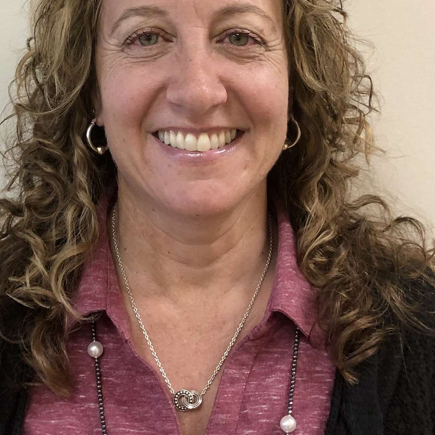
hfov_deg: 48.4
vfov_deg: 47.7
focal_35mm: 34
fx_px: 483
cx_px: 213
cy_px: 149
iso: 40
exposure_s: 1/17
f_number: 1.8
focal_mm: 3.99
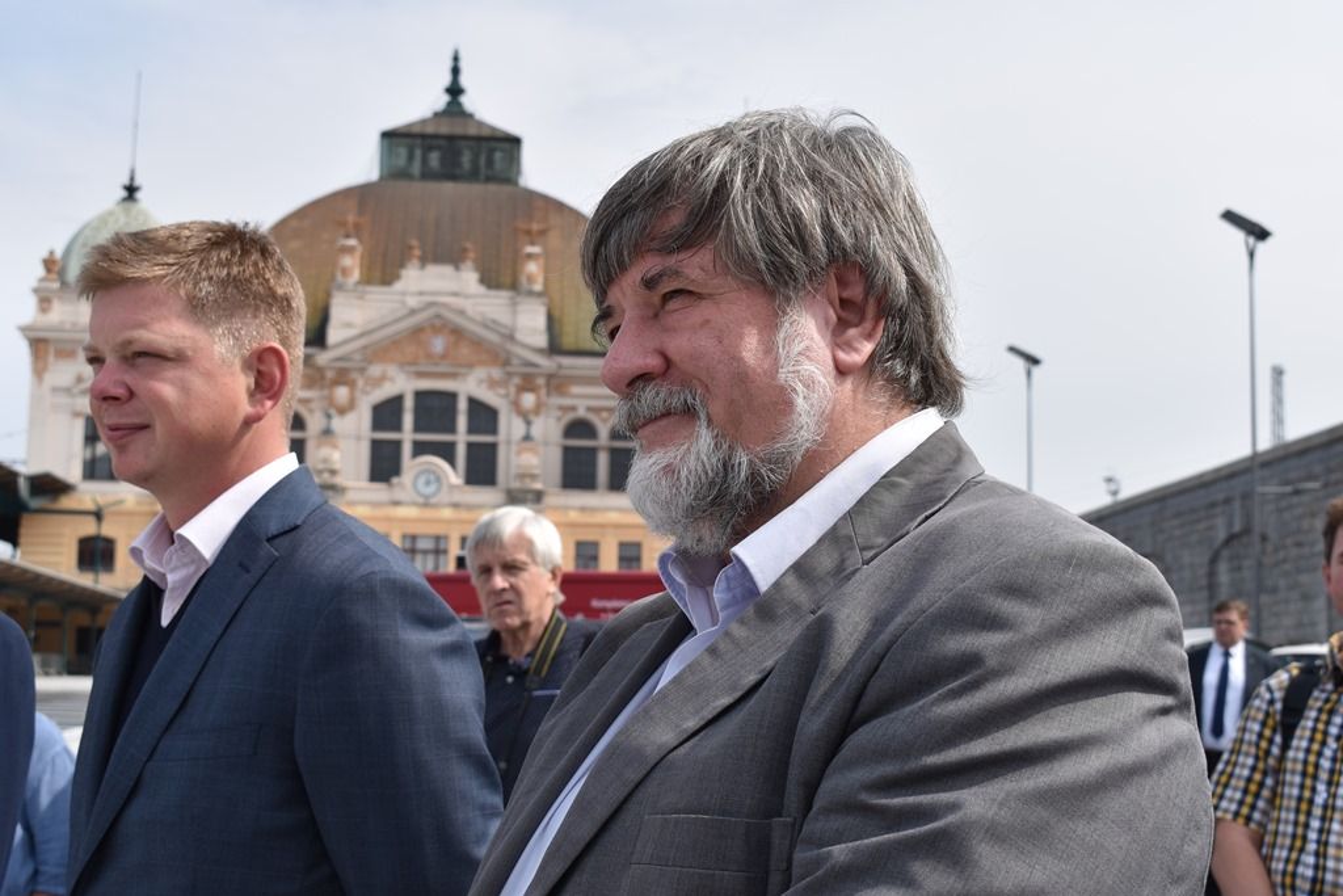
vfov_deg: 25.1
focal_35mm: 54
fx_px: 2015
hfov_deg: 36.9
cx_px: 672
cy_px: 448
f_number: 8
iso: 100
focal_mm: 36
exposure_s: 1/250
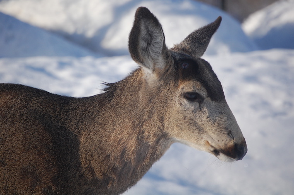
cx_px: 147
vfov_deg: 4.6
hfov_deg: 6.9
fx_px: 2447
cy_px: 98
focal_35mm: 300
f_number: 5.6
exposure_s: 1/1250
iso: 400
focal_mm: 200
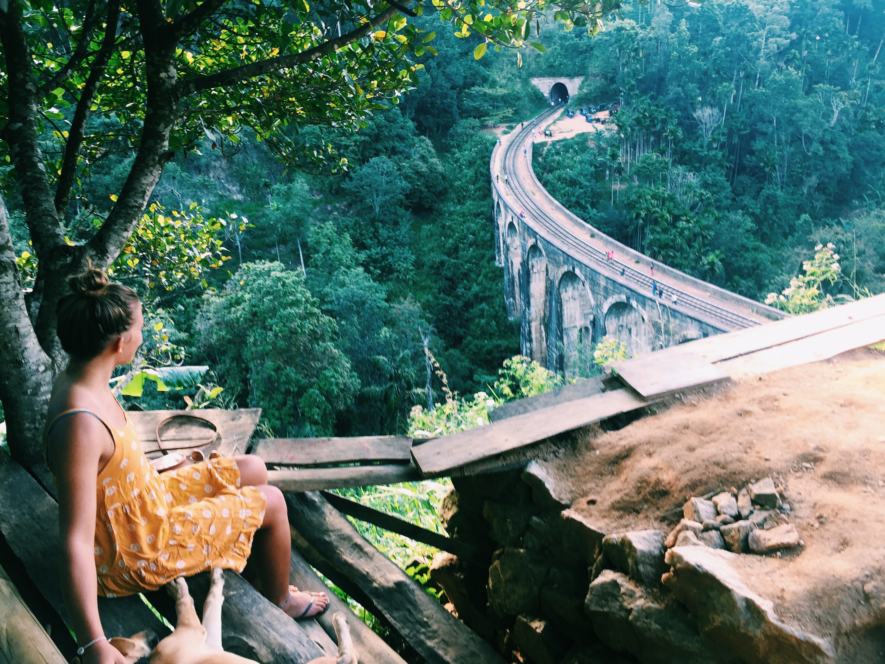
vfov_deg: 48.2
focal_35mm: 29
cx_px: 442
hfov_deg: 61.7
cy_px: 332
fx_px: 741
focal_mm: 4.15
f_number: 2.2
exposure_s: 1/50
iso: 32
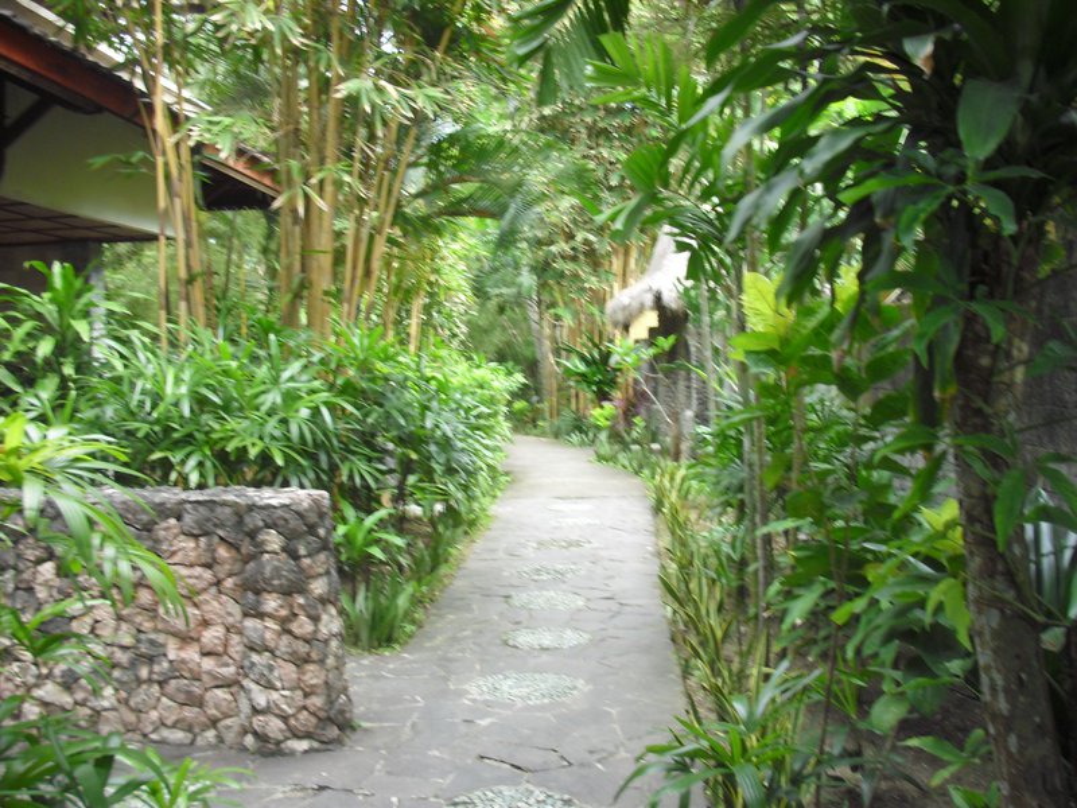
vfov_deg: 37.7
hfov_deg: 49.0
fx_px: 1182
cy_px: 404
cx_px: 538
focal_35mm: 38
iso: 100
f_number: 2.8
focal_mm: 6.2
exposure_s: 1/80
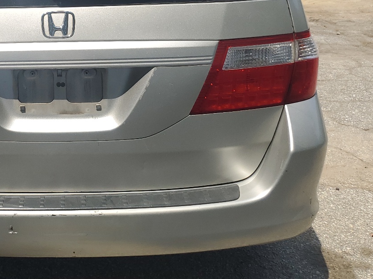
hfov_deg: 36.4
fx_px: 539
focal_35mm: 50
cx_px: 56
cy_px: 40
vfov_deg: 28.2
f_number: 1.5
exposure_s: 1/2500
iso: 50
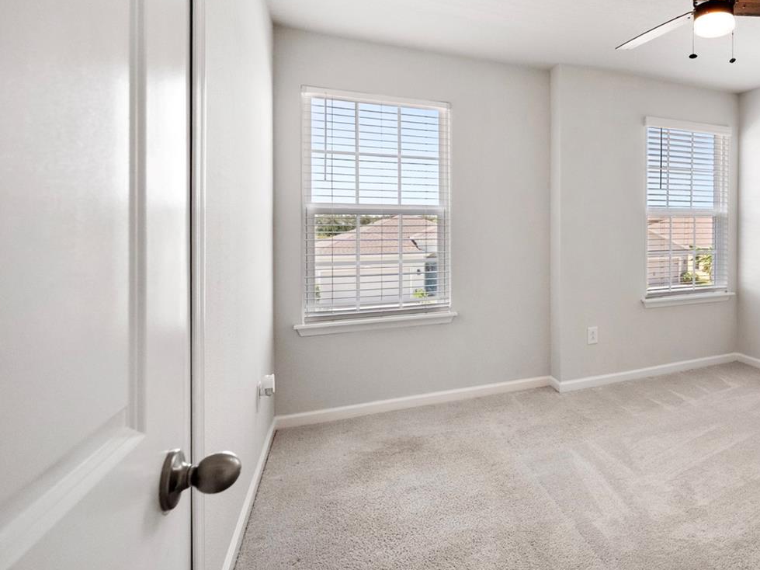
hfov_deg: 69.0
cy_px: 230
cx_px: 609
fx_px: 483
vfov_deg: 60.6
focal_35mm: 22
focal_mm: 14
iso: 250
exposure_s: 1/125
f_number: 6.3
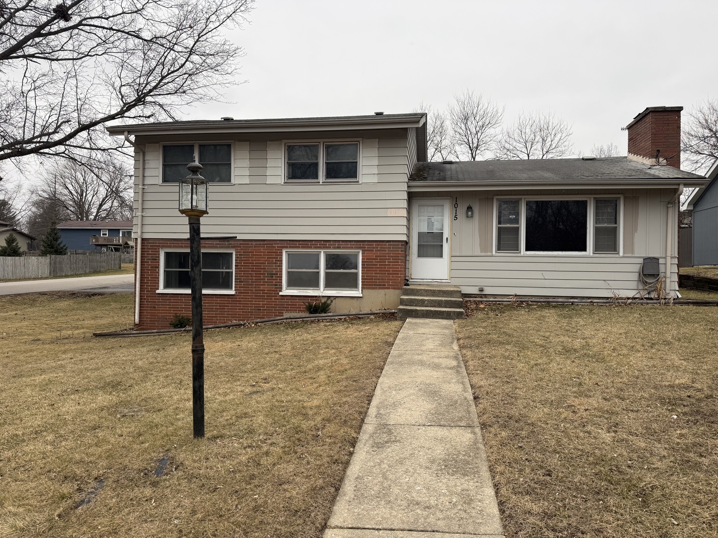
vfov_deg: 56.8
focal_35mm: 24
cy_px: 269
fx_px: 498
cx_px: 359
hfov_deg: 71.6
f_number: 1.78
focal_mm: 6.76
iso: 64
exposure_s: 1/193
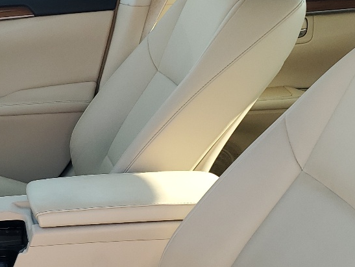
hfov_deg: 23.5
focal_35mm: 76
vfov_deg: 19.0
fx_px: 780
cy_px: 252
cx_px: -67
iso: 50
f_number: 1.5
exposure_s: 1/333
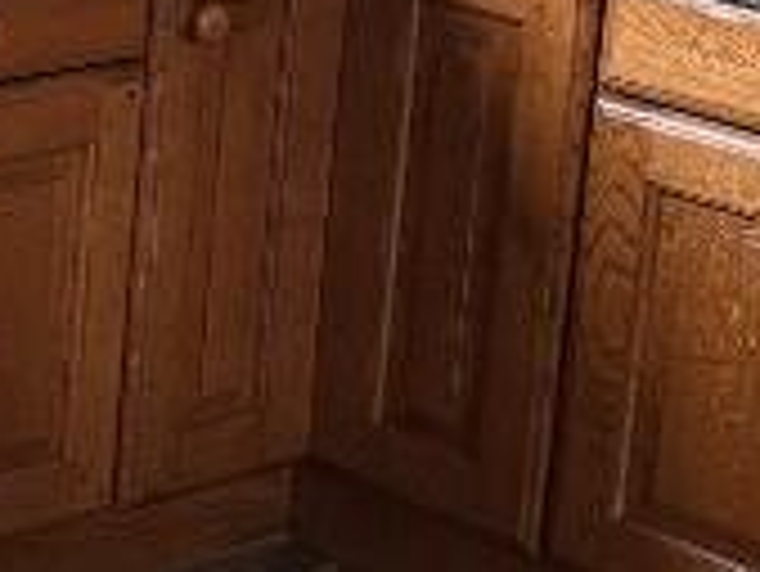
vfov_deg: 10.1
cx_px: -1066
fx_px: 3186
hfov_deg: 11.3
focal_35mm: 145
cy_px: -144
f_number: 1.78
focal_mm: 6.86
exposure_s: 1/66
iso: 250
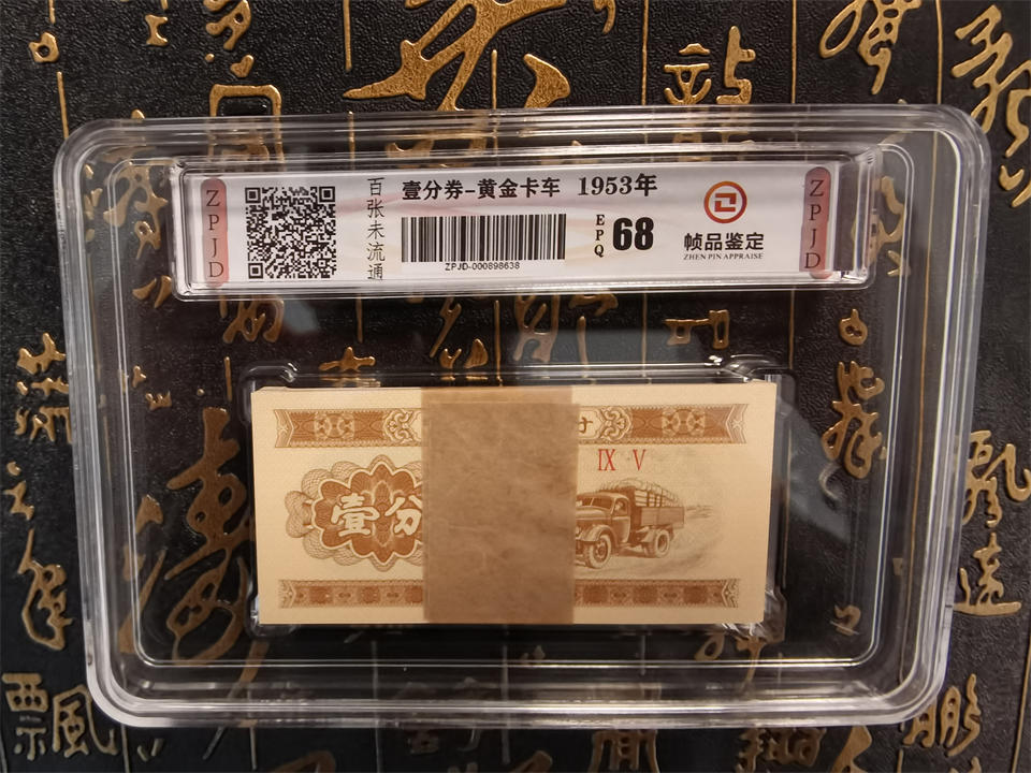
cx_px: 516
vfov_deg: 51.4
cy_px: 386
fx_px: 804
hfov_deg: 65.3
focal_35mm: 27
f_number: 2.2
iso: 500
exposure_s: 1/20
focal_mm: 2.26
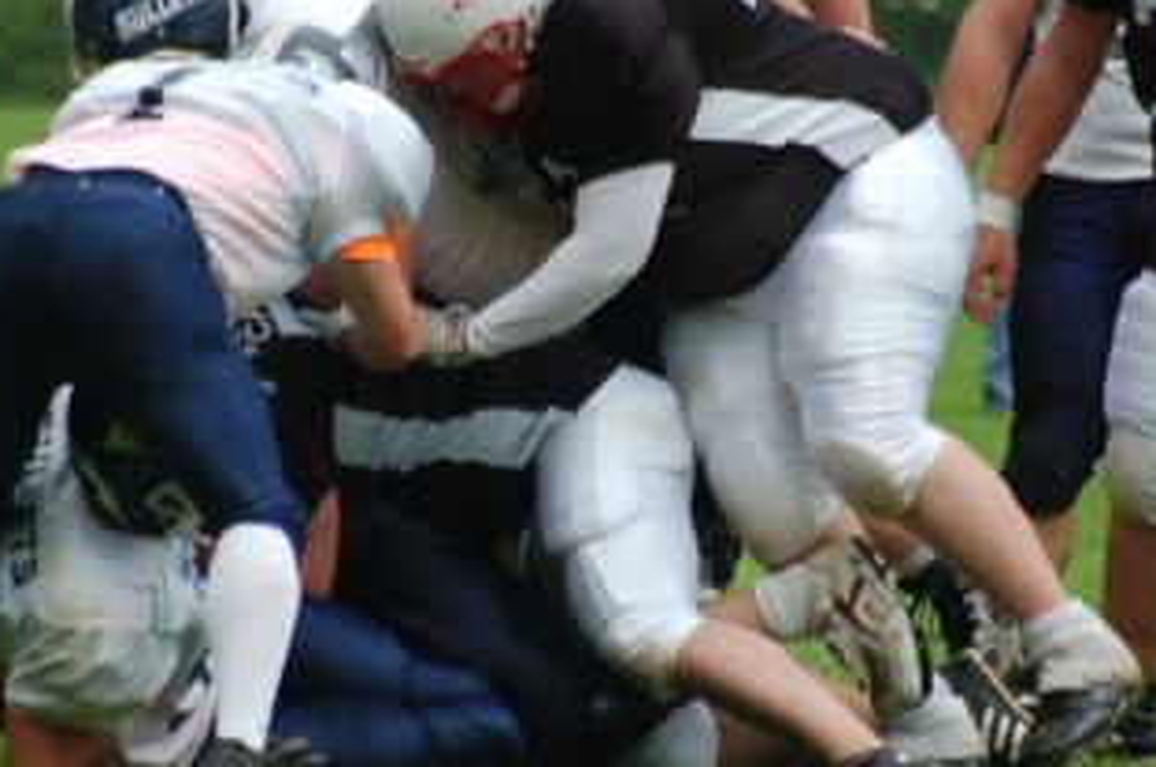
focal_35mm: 653
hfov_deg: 3.2
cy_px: 374
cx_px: 558
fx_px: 20936
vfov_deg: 2.1
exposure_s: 1/800
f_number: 5.6
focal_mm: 300
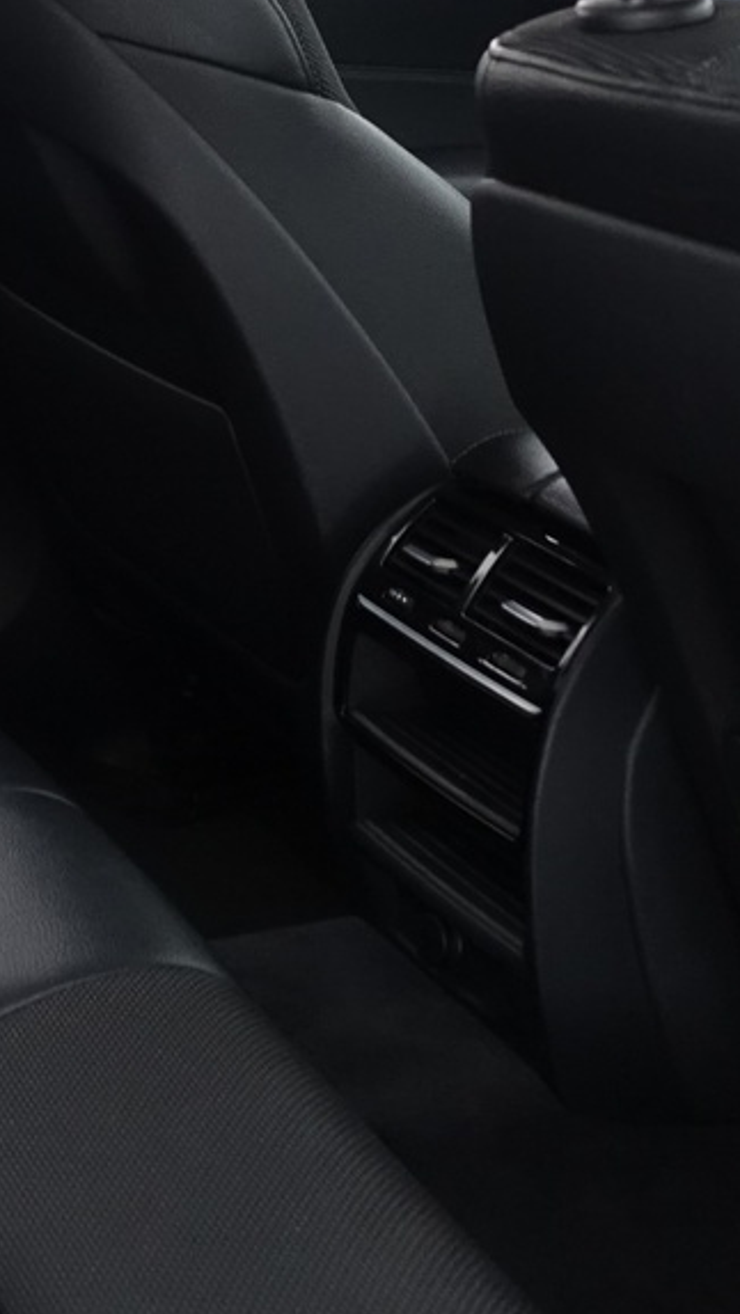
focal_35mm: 71
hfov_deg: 16.1
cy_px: 137
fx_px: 2476
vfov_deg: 28.6
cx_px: -236
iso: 1000
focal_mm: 8.8
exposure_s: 1/30
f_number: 2.5
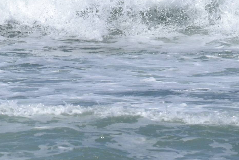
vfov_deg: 1.2
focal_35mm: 1110
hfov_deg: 1.9
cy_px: 5
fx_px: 7370
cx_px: -12
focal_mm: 300
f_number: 13
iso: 800
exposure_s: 1/1600
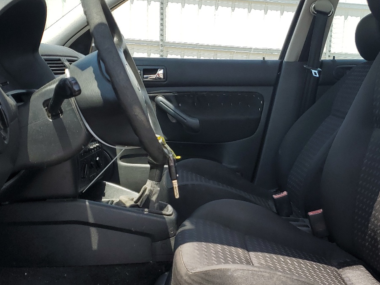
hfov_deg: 41.0
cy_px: 164
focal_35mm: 46
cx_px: 229
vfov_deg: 31.5
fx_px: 505
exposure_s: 1/1111
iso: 50
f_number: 1.5
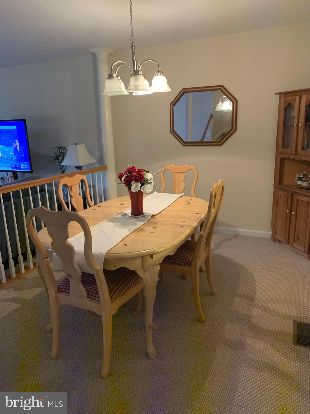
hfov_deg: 53.1
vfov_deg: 67.3
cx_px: 155
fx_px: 310
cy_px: 207
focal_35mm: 26
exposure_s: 1/30
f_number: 1.8
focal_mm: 4.25
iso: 320
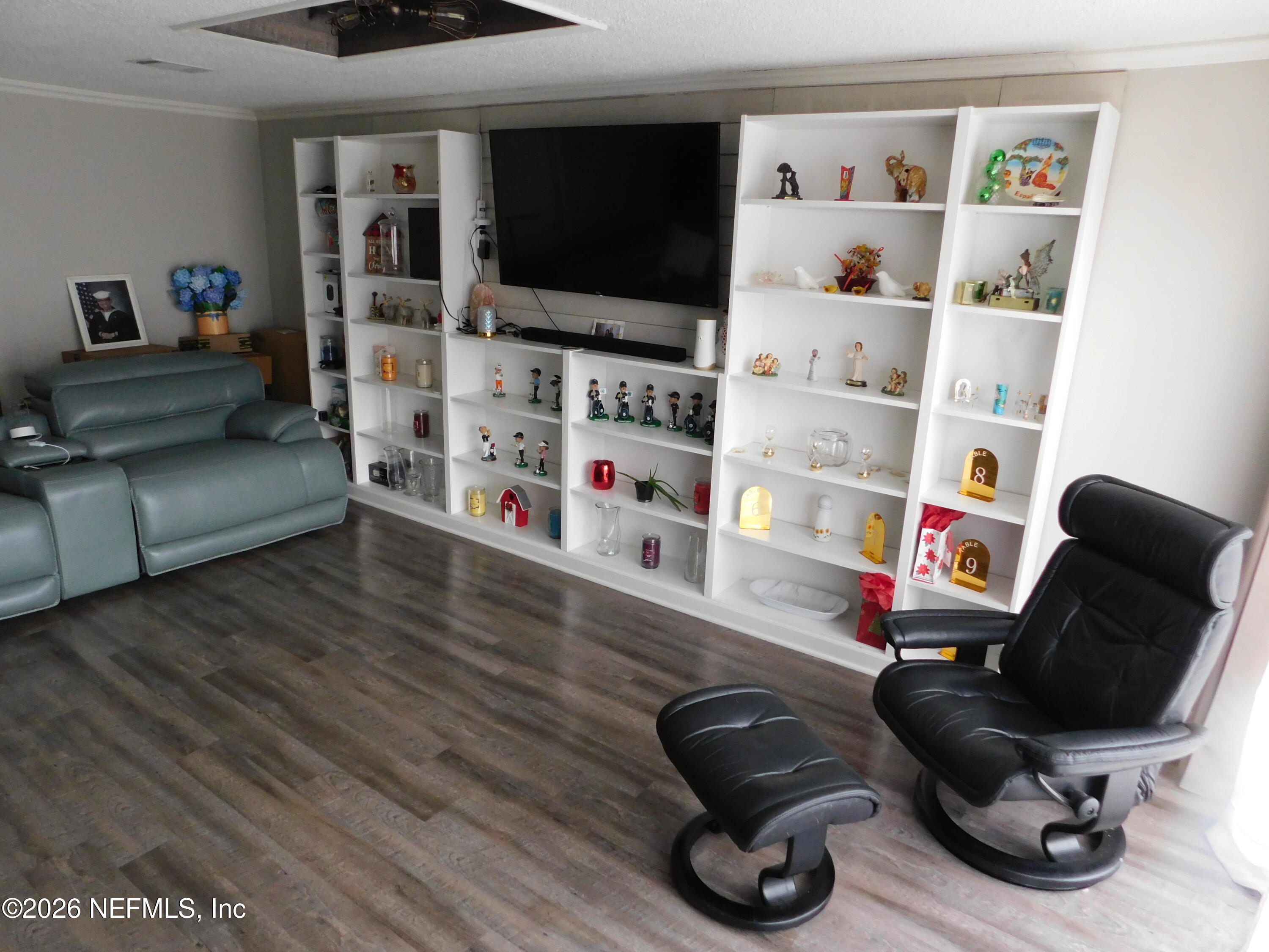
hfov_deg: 73.9
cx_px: 634
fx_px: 843
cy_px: 476
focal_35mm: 23
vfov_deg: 58.9
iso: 320
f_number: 3
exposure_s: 1/30
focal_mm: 4
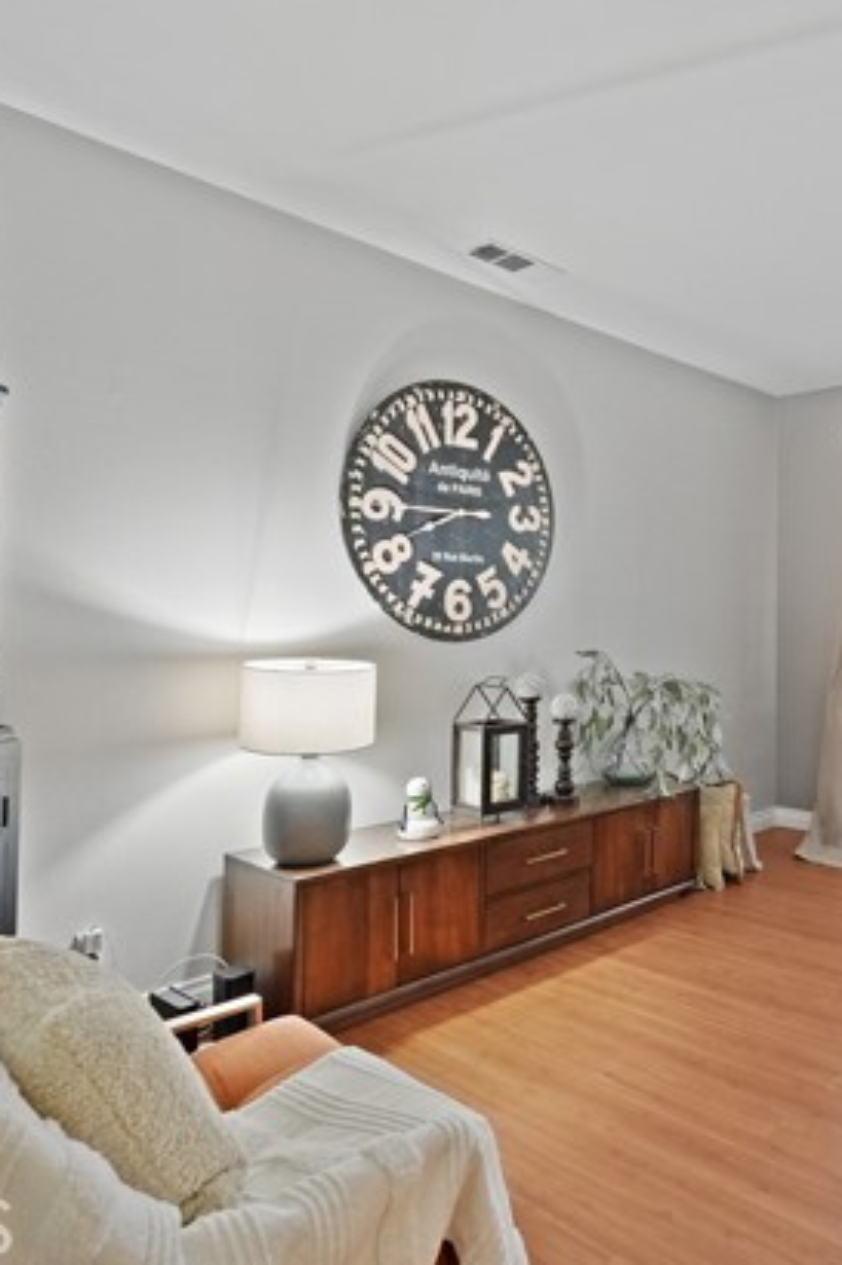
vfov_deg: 71.5
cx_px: 672
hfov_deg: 48.4
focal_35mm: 25
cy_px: 612
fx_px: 878
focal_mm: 16
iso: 4000
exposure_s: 1/15
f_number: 4
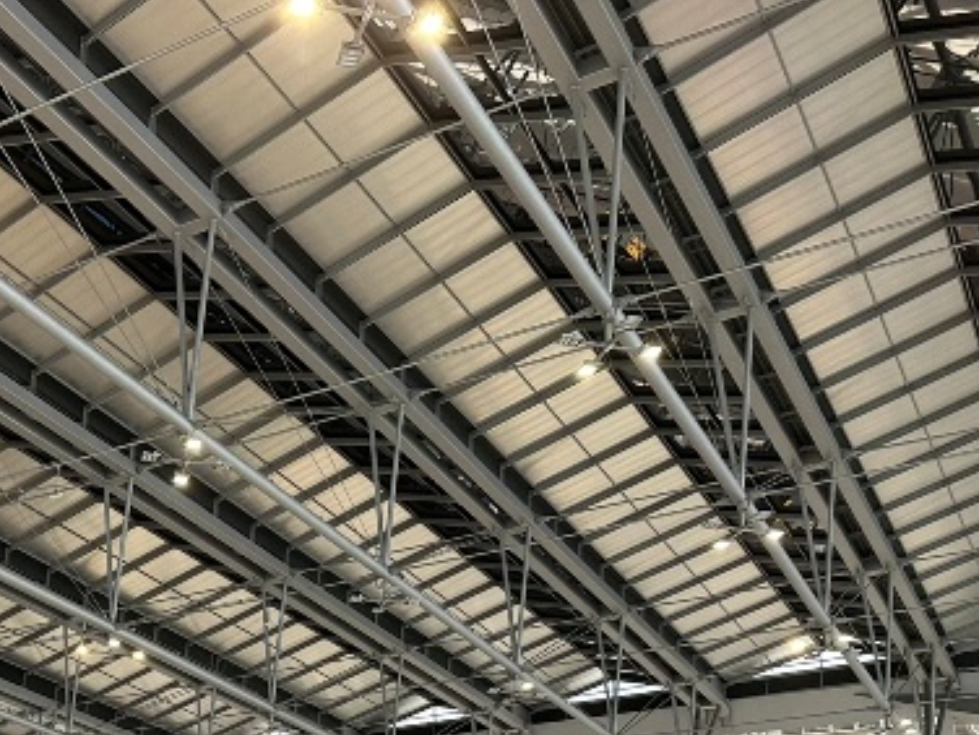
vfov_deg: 26.7
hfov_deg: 36.7
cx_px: 253
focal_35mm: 51
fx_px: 1442
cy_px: 766
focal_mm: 6.86
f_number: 1.78
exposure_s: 1/100
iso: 160
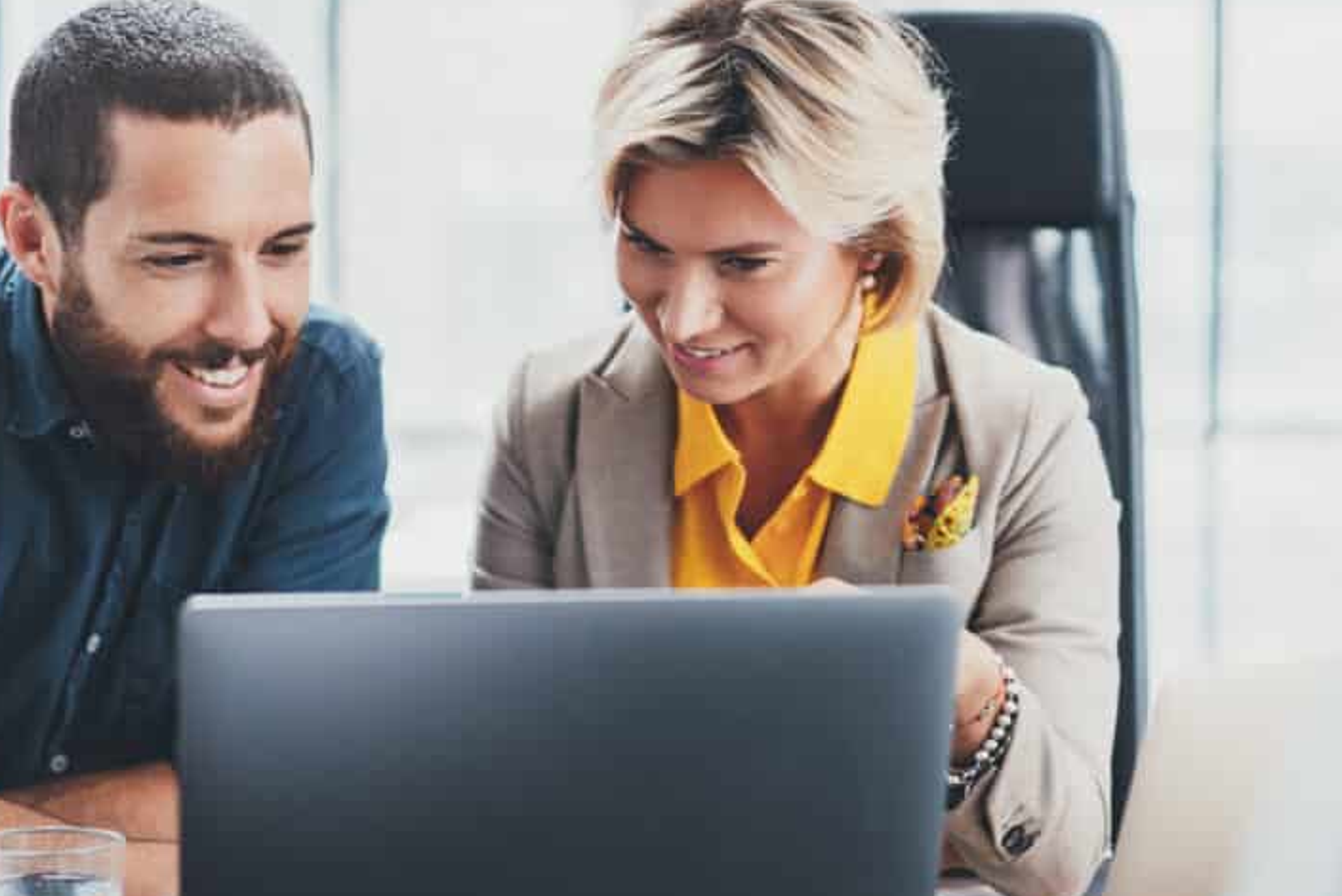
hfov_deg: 25.4
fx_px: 2983
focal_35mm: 80
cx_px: 675
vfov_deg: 17.1
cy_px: 445
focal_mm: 55
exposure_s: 1/100
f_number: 1.8
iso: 100
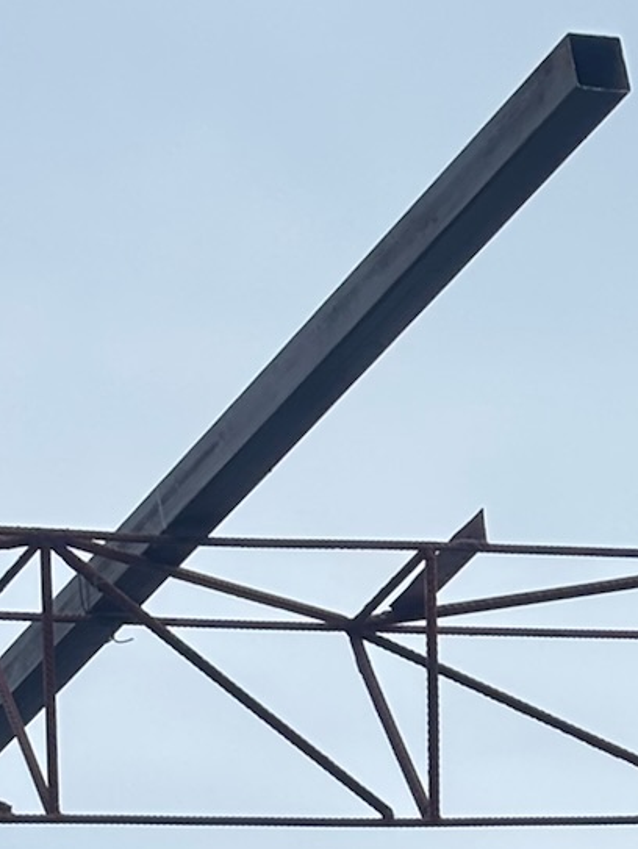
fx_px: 4811
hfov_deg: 7.5
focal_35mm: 196
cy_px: 1271
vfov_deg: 9.8
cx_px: 851
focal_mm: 5.96
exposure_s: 1/951
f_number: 1.6
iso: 32
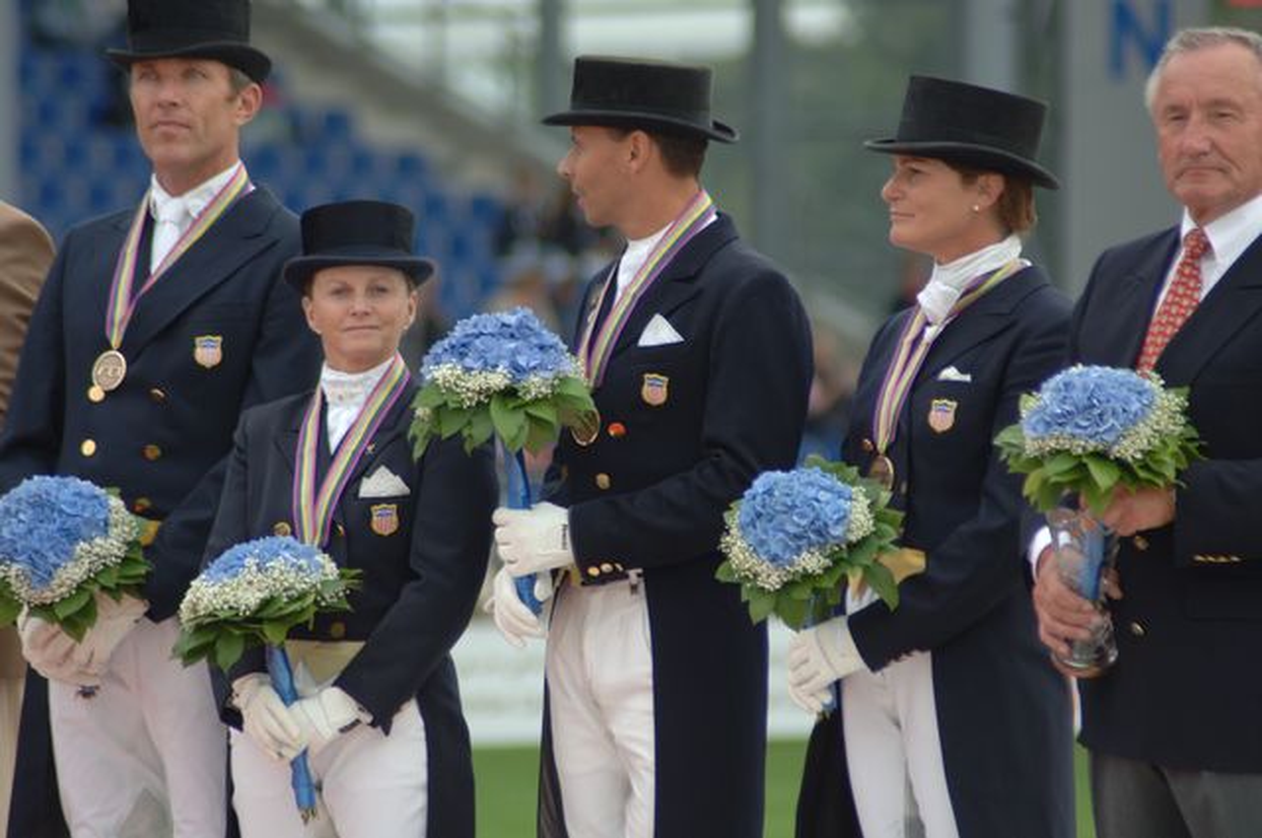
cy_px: 419
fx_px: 14179
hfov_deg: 5.1
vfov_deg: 3.4
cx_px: 631
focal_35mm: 405
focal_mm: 270
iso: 200
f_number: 5.6
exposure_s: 1/200
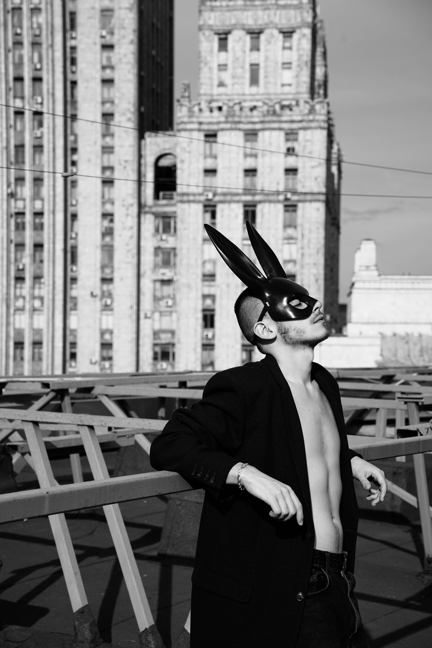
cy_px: 324
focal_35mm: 75
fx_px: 1350
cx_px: 216
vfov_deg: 27.0
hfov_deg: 18.2
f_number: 7.1
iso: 100
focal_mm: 75
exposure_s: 1/500
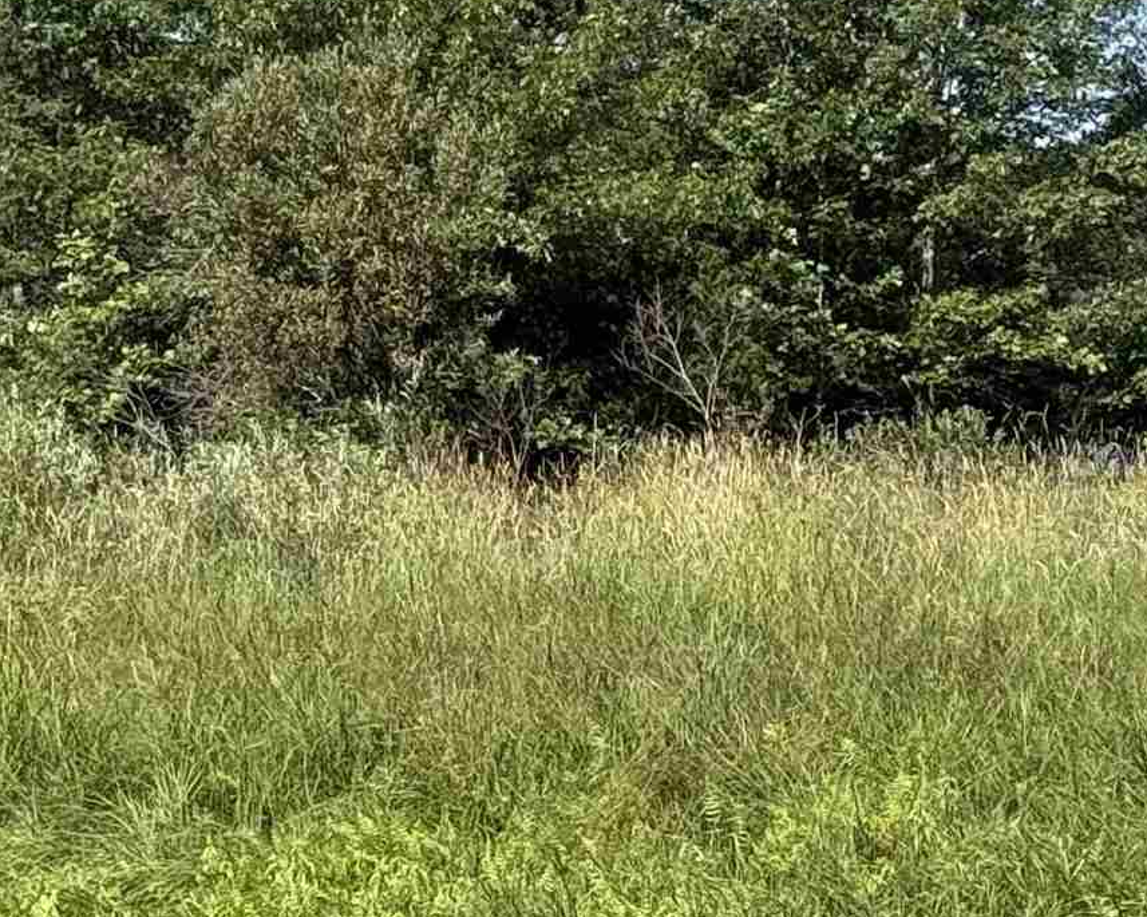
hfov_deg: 11.1
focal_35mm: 168
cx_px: 1712
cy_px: 88
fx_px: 5701
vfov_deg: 9.2
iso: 64
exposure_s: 1/4329
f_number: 1.78
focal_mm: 6.76
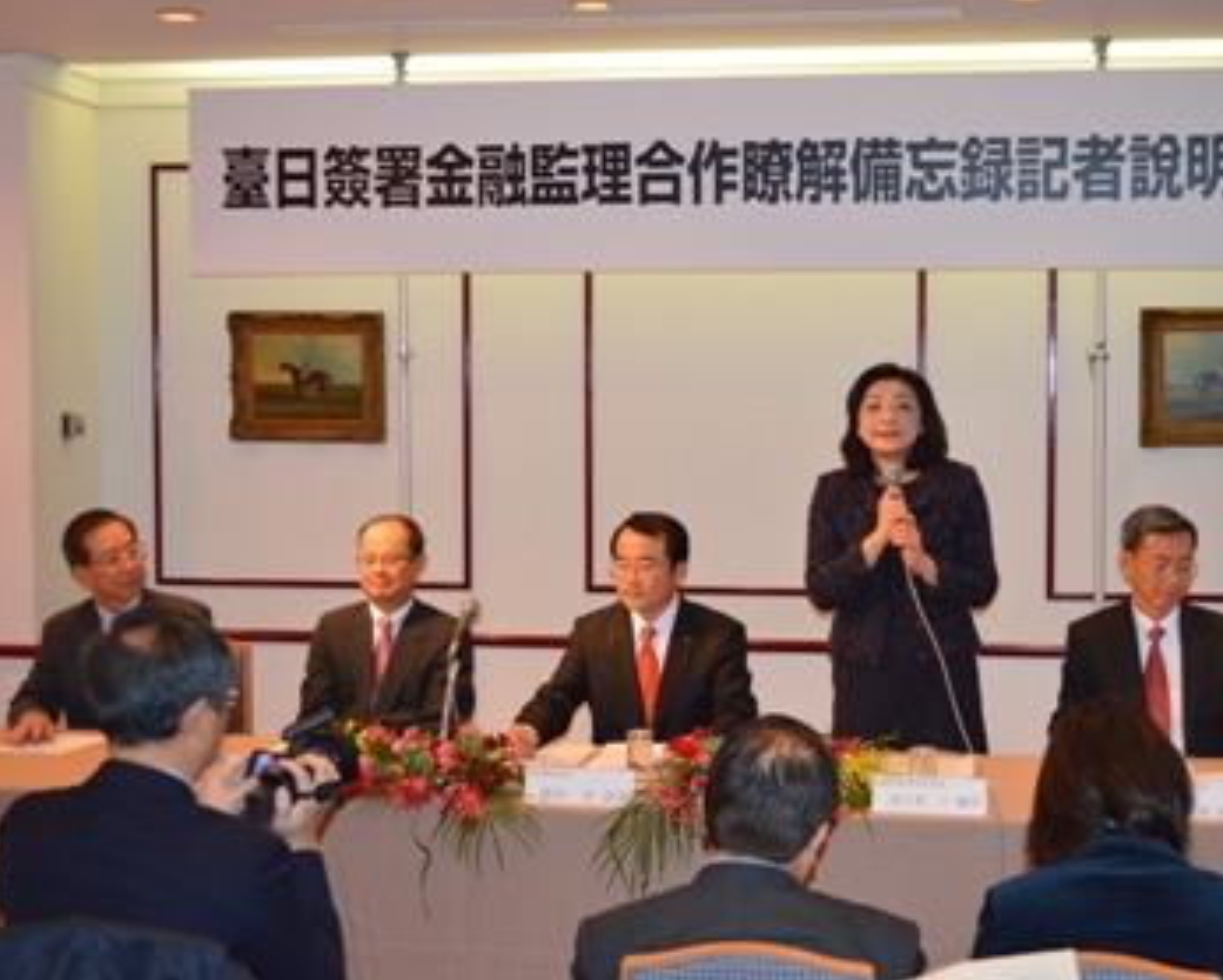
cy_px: 490
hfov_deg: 32.4
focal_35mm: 58
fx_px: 2101
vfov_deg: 26.3
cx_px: 728
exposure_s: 1/60
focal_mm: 34
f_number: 5
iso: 1250
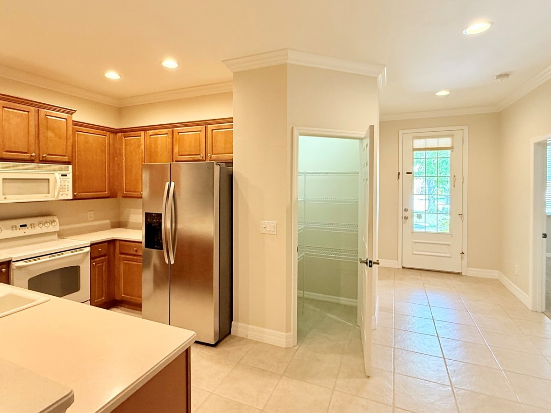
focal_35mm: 19
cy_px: 187
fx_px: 302
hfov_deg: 84.6
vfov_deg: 68.5
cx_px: 260
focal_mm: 2.22
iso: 400
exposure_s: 1/120
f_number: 2.2
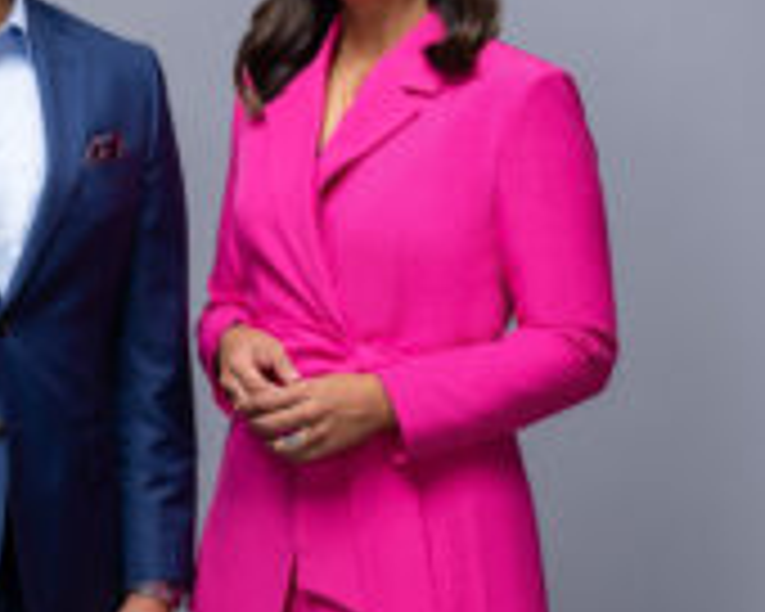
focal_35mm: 117
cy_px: 182
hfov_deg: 16.3
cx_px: 115
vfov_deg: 13.2
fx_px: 2649
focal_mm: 50
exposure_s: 1/200
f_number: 8
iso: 80
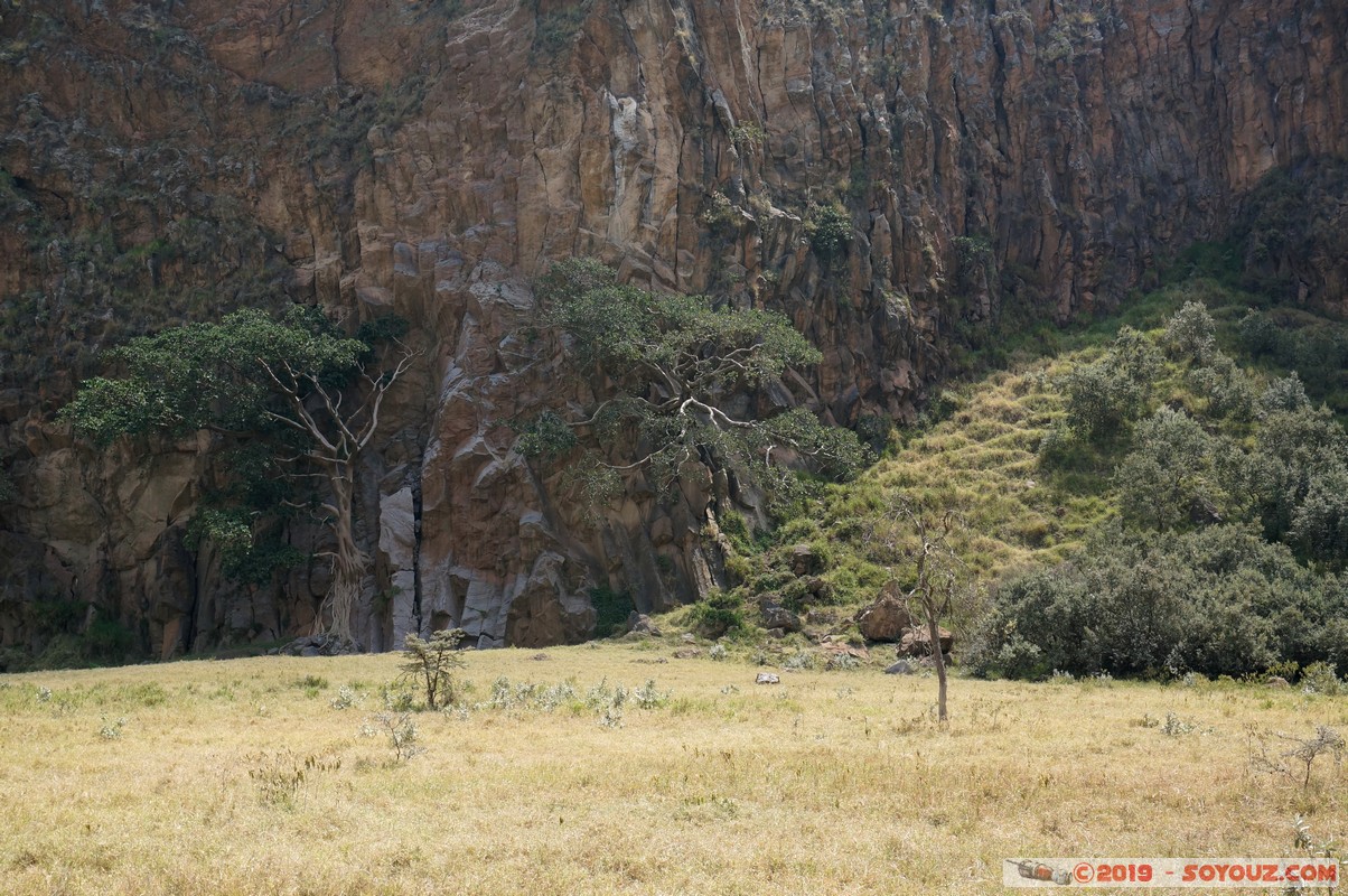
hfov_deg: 40.0
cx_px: 674
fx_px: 1851
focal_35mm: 50
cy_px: 448
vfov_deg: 27.2
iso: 400
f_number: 8
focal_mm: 33
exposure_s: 1/400
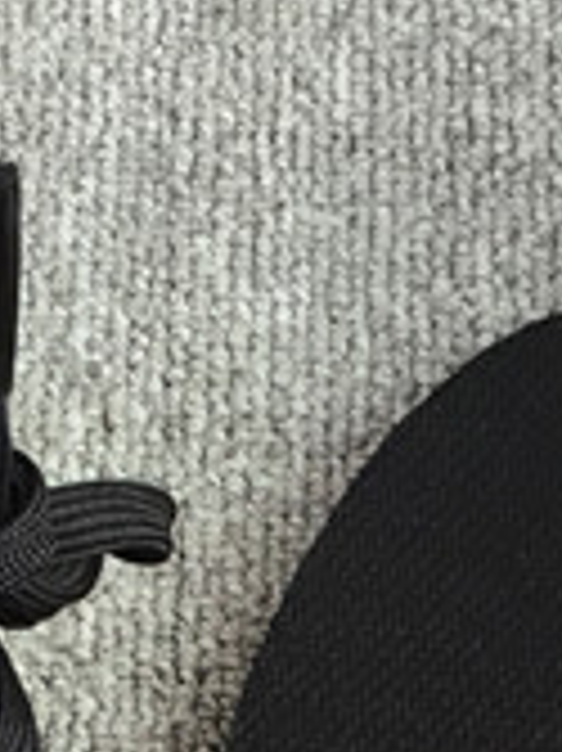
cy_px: 1430
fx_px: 3620
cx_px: 459
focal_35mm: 167
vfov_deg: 10.9
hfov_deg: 8.9
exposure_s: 1/224
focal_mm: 3.3
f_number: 2.4
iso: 25
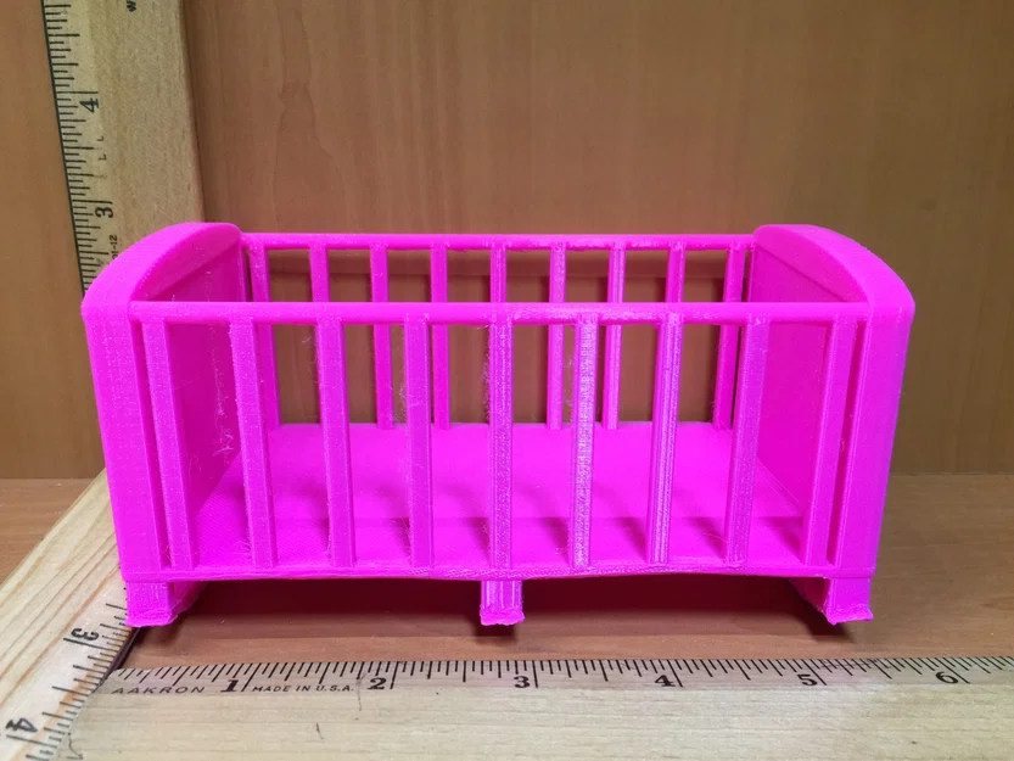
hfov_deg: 61.7
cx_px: 507
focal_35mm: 29
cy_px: 380
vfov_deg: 48.2
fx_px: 850
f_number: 2.2
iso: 32
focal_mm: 4.15
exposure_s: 1/15
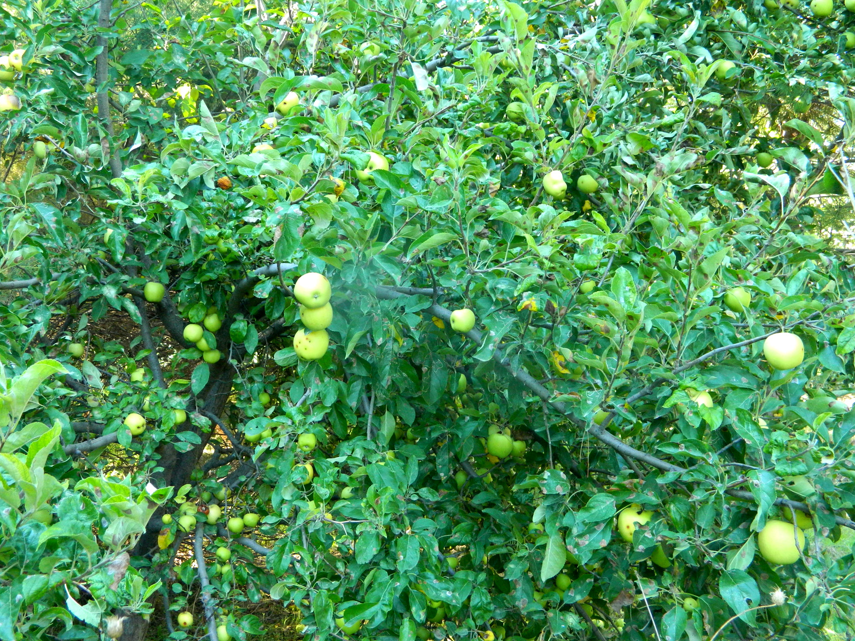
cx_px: 423
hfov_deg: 44.8
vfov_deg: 34.3
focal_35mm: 42
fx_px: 1037
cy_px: 319
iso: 220
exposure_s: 1/40
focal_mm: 7.3
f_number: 3.5
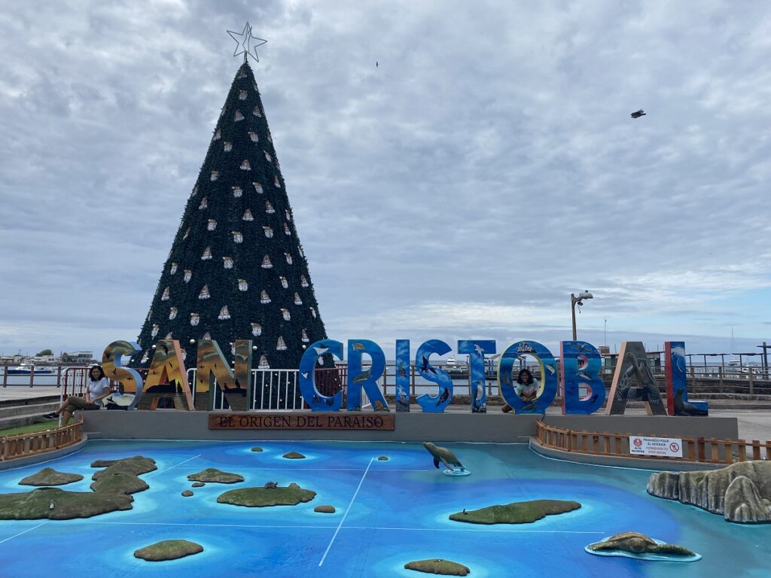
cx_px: 386
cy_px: 289
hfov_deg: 67.3
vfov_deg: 53.1
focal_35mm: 26
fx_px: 579
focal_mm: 4.25
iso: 32
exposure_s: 1/1701
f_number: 1.8
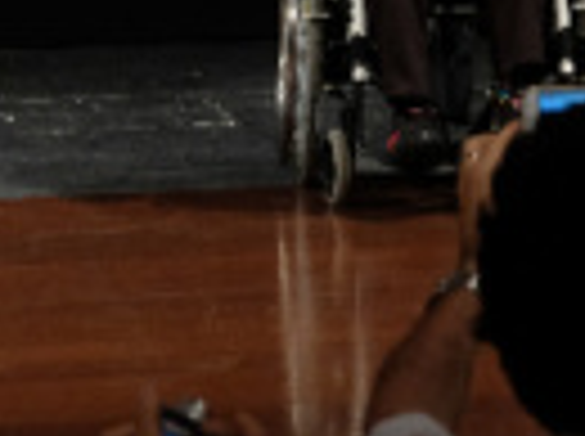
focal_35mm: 174
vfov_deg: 8.3
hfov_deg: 11.1
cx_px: 752
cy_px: -276
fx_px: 2935
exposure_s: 1/250
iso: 1600
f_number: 3.6
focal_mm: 31.5
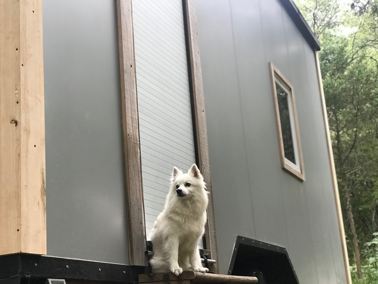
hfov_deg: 33.8
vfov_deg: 25.7
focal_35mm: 57
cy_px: 142
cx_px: 189
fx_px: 622
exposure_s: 1/60
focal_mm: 6.6
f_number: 2.8
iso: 125
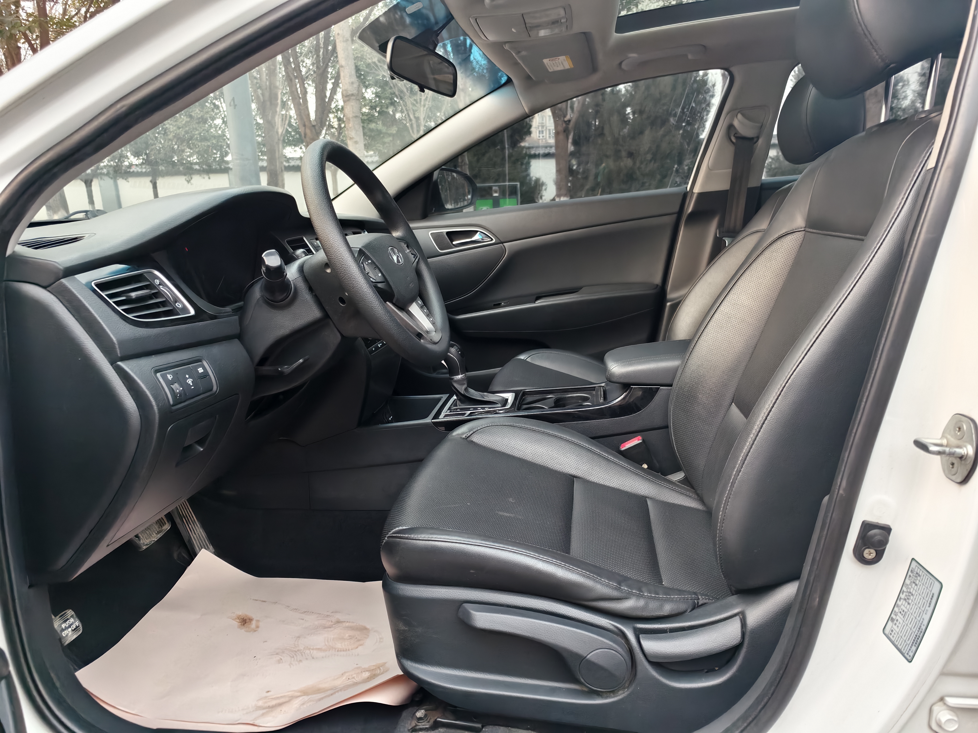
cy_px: 366
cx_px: 489
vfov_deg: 58.9
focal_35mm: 23
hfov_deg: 73.9
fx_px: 650
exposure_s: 1/100
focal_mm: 5.6
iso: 443
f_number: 1.57
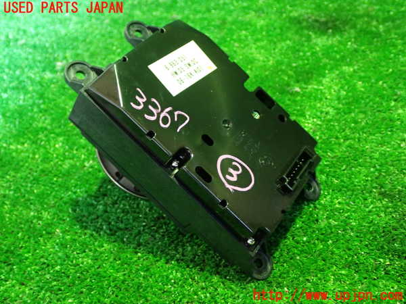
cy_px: 152
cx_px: 203
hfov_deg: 45.8
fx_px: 481
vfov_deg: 35.1
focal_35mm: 41
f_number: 2.8
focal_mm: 7.31
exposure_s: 1/13
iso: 800
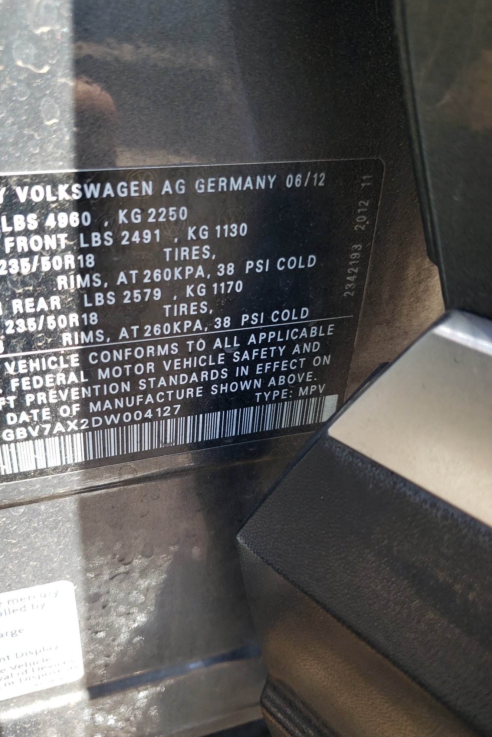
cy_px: 353
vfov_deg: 63.6
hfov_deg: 44.9
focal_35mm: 29
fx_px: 594
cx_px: 221
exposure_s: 1/312
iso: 50
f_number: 1.5
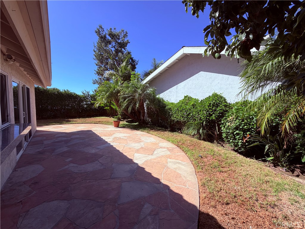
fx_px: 123
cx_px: 152
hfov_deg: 102.1
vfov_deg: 85.7
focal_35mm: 14
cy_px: 114
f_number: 2.2
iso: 25
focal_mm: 2.22
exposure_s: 1/770
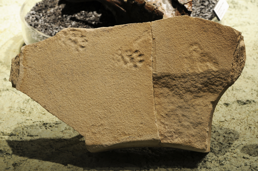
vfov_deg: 13.0
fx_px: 752
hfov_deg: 19.5
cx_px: 129
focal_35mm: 105
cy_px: 86
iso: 200
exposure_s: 1/3
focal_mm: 70
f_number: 8
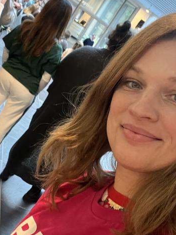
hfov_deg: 28.5
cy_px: 142
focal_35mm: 51
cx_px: 83
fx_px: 346
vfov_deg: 37.3
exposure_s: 1/29
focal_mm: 2.71
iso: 500
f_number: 2.2
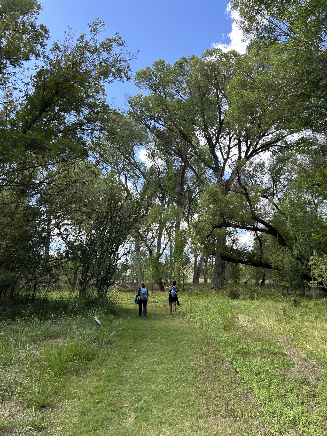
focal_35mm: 26
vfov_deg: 67.3
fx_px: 327
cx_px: 164
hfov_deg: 53.1
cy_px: 218
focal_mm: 5.7
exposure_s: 1/932
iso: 50
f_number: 1.5
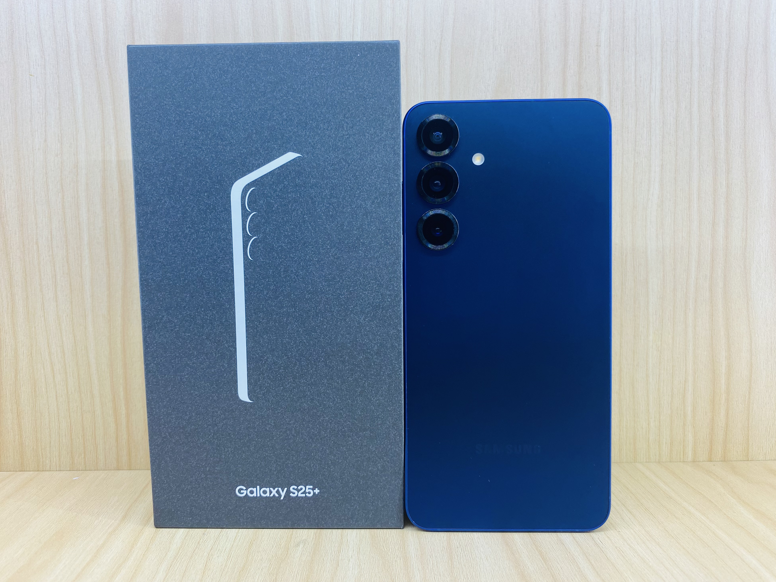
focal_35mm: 27
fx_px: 605
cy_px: 287
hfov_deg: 65.3
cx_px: 383
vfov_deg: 51.4
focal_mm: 4.25
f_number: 1.8
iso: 64
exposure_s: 1/100
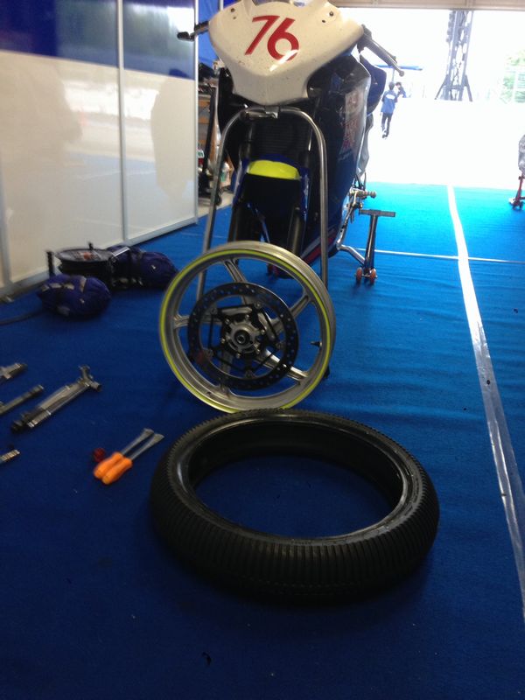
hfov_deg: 42.9
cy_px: 350
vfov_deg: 55.4
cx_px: 262
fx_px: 667
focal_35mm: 33
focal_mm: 4.12
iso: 160
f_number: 2.4
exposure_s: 1/20
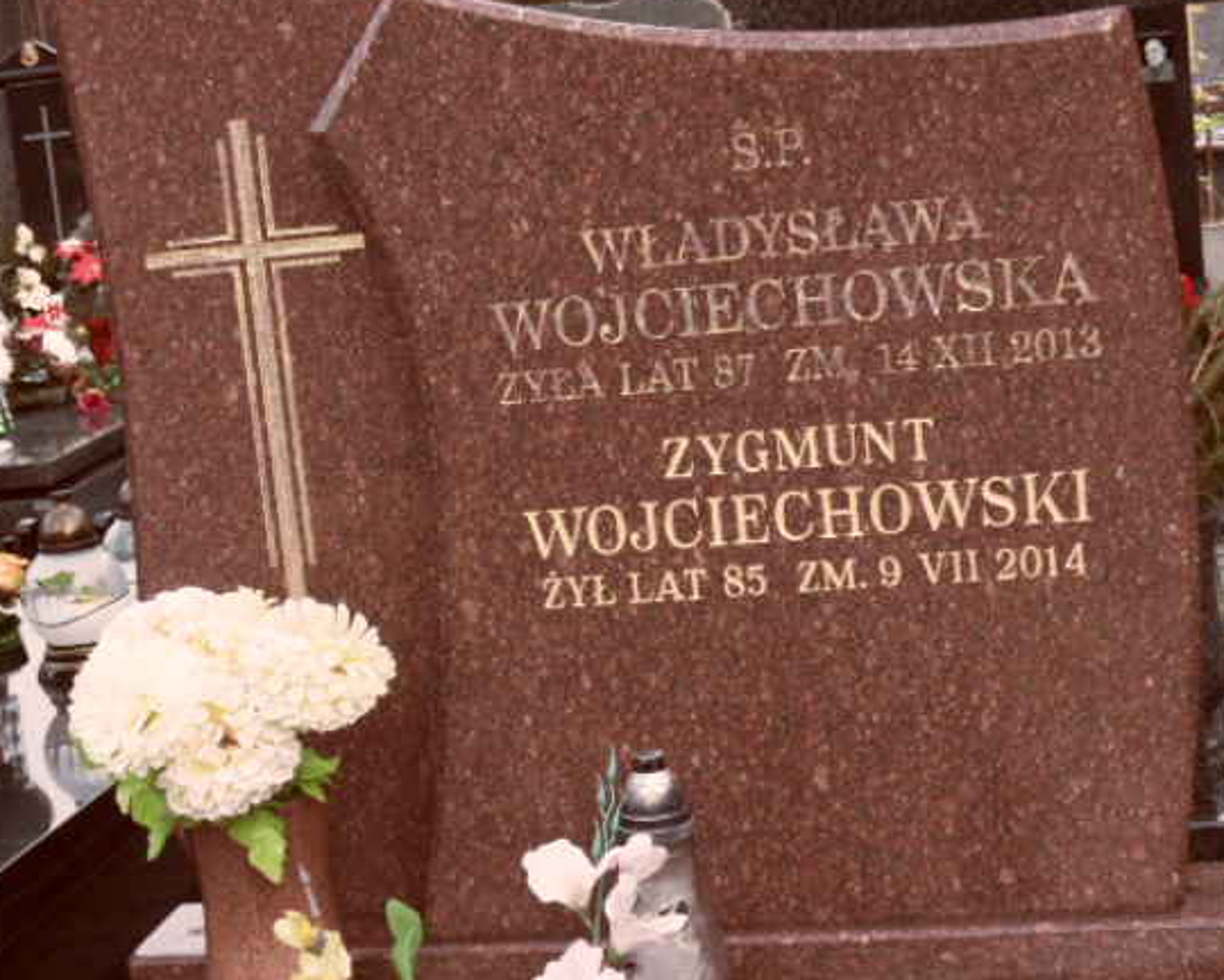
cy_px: 658
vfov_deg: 20.6
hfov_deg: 25.7
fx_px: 2681
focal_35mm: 74
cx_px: 528
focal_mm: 6.5
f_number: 3.6
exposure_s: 1/125
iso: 100
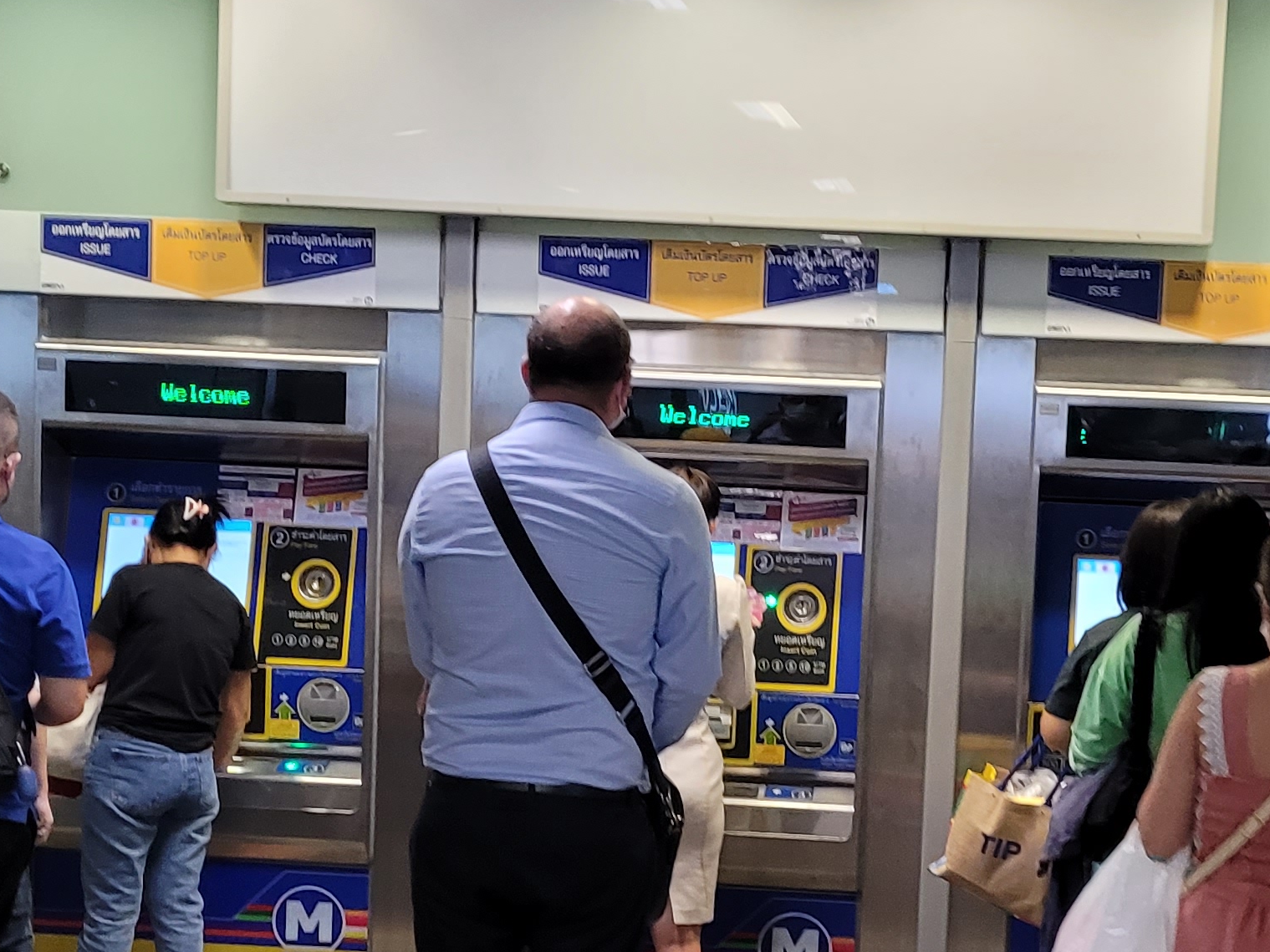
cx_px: 874
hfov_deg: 27.9
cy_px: 638
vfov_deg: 21.2
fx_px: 2531
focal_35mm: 69
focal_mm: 5.4
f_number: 1.8
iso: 250
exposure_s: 1/50
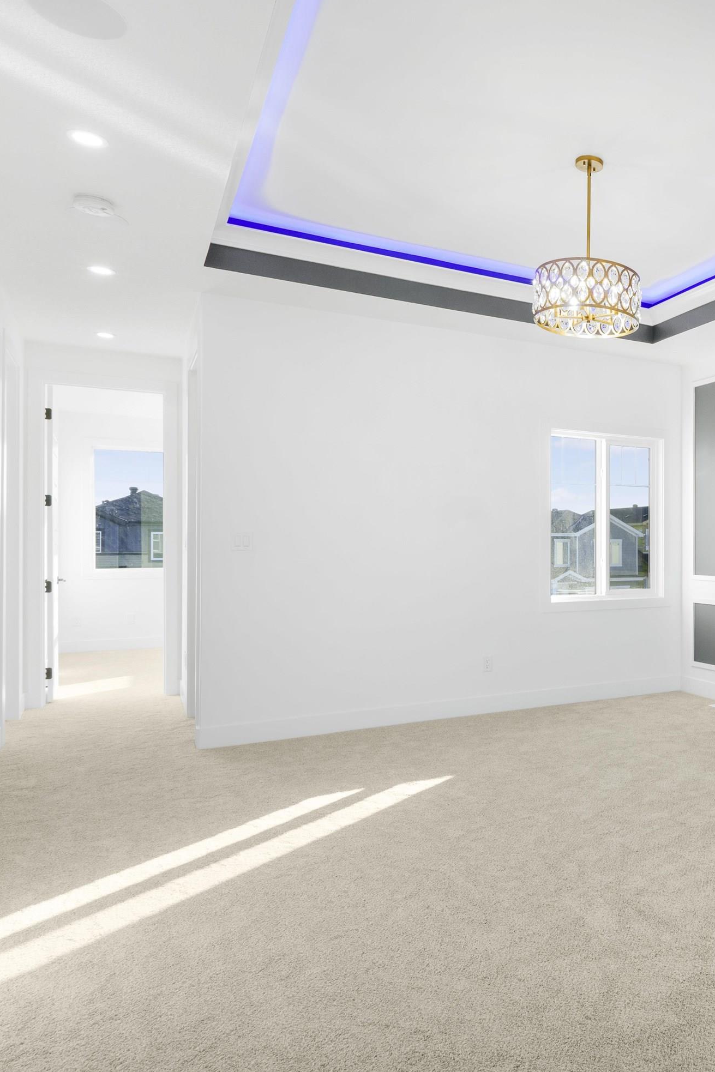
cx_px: 669
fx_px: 768
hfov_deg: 44.5
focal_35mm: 26
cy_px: 537
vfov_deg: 69.8
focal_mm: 11
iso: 200
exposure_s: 1/8
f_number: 9.5
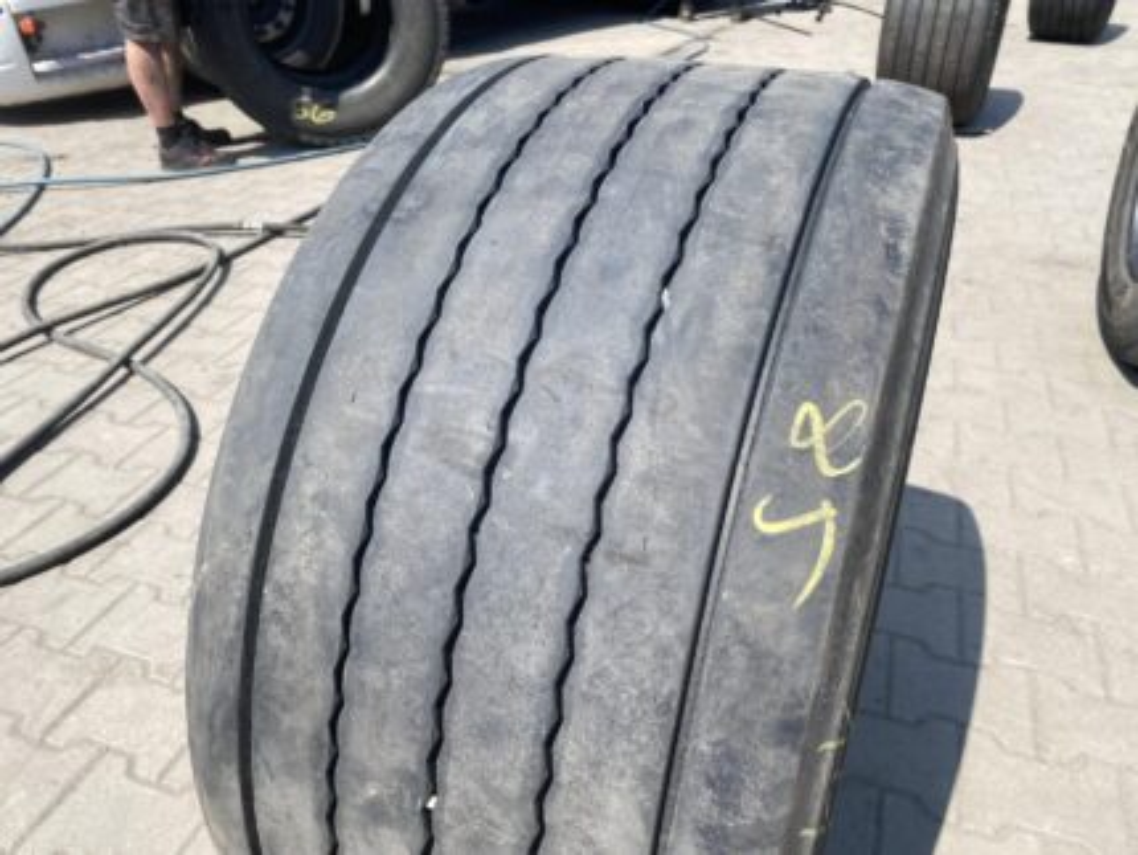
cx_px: 569
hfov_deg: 67.3
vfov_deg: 53.1
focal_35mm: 26
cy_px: 428
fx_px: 855
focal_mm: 4.25
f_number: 1.8
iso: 32
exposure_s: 1/1653
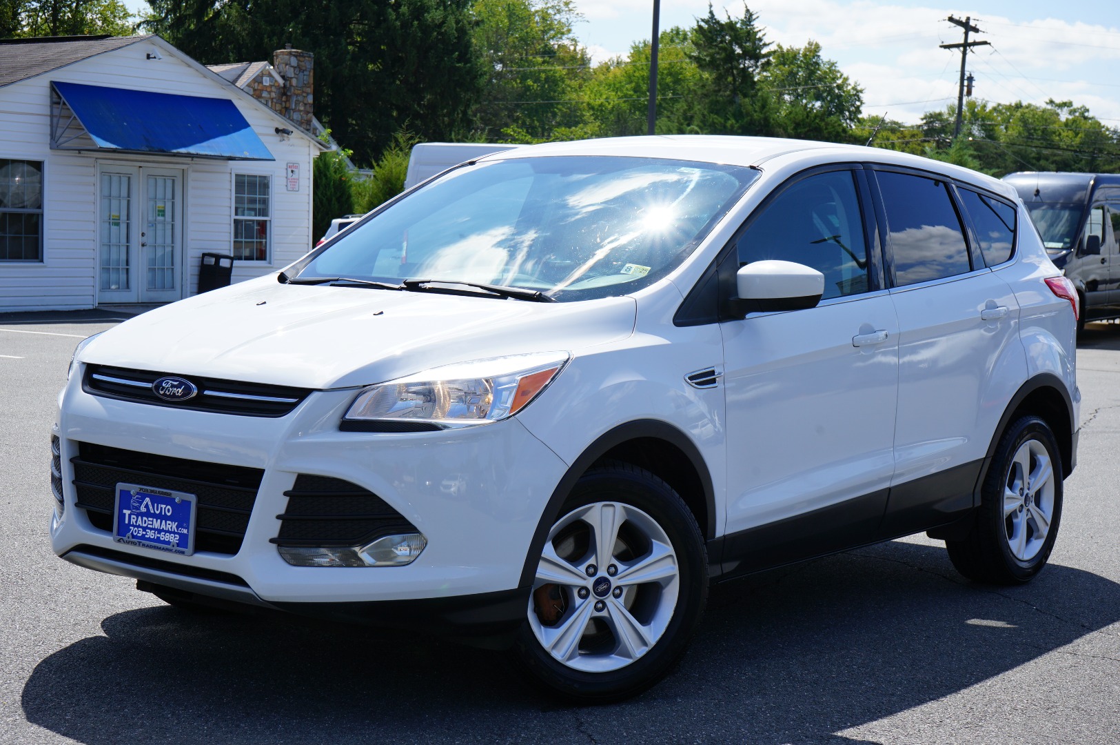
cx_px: 560
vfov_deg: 22.9
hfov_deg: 34.0
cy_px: 372
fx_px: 1834
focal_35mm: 59
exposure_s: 1/125
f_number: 11
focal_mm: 59
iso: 100
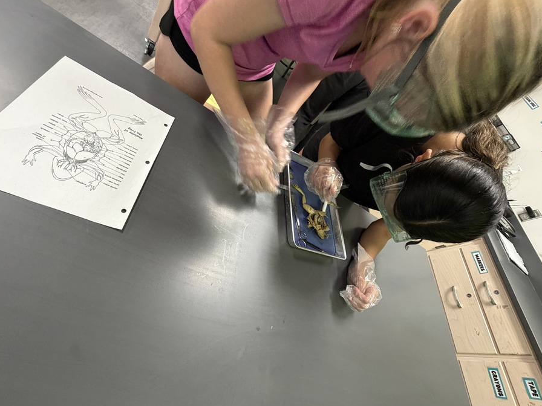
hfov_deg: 94.4
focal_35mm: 16
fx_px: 251
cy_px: 191
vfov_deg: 78.0
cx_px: 256
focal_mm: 2.22
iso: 320
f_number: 2.2
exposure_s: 1/60
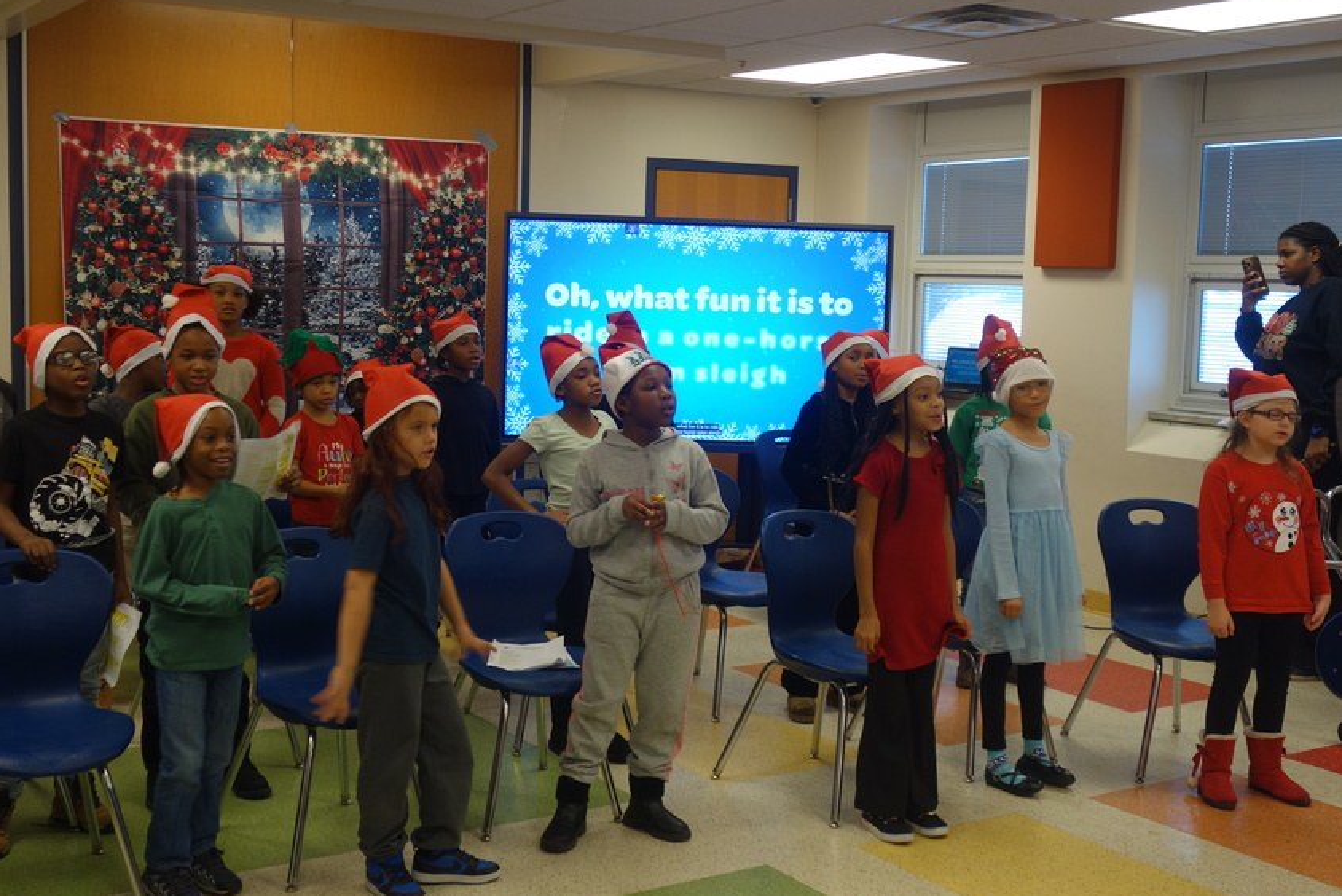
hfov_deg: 43.5
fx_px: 1678
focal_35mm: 45
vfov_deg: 29.9
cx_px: 610
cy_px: 419
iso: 125
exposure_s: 1/50
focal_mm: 13.58
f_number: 2.8
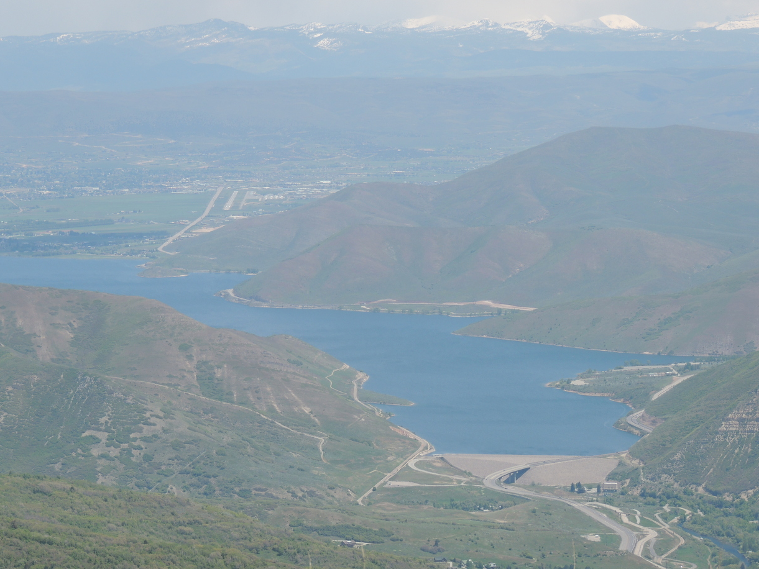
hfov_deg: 13.0
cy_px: 289
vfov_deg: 9.8
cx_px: 376
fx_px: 3333
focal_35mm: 152
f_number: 4.4
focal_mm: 25.8
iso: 100
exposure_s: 1/800
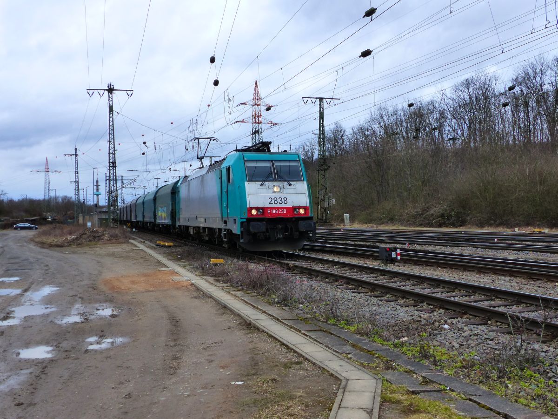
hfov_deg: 49.0
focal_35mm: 38
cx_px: 279
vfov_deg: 37.7
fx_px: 613
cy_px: 210
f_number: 4
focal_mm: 6.8
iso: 250
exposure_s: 1/320
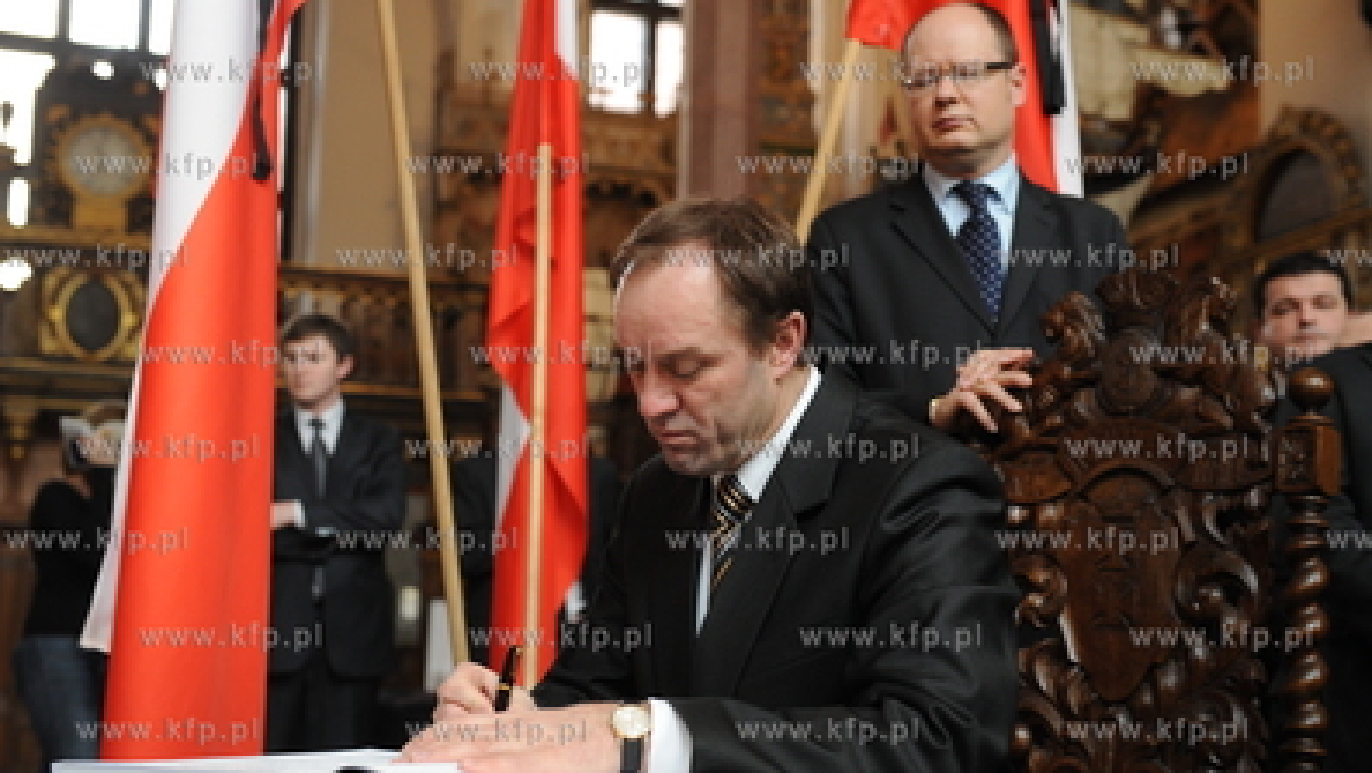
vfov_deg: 21.8
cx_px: 683
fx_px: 2001
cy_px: 399
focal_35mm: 55
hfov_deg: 37.8
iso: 1600
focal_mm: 52
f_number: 4
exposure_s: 1/200
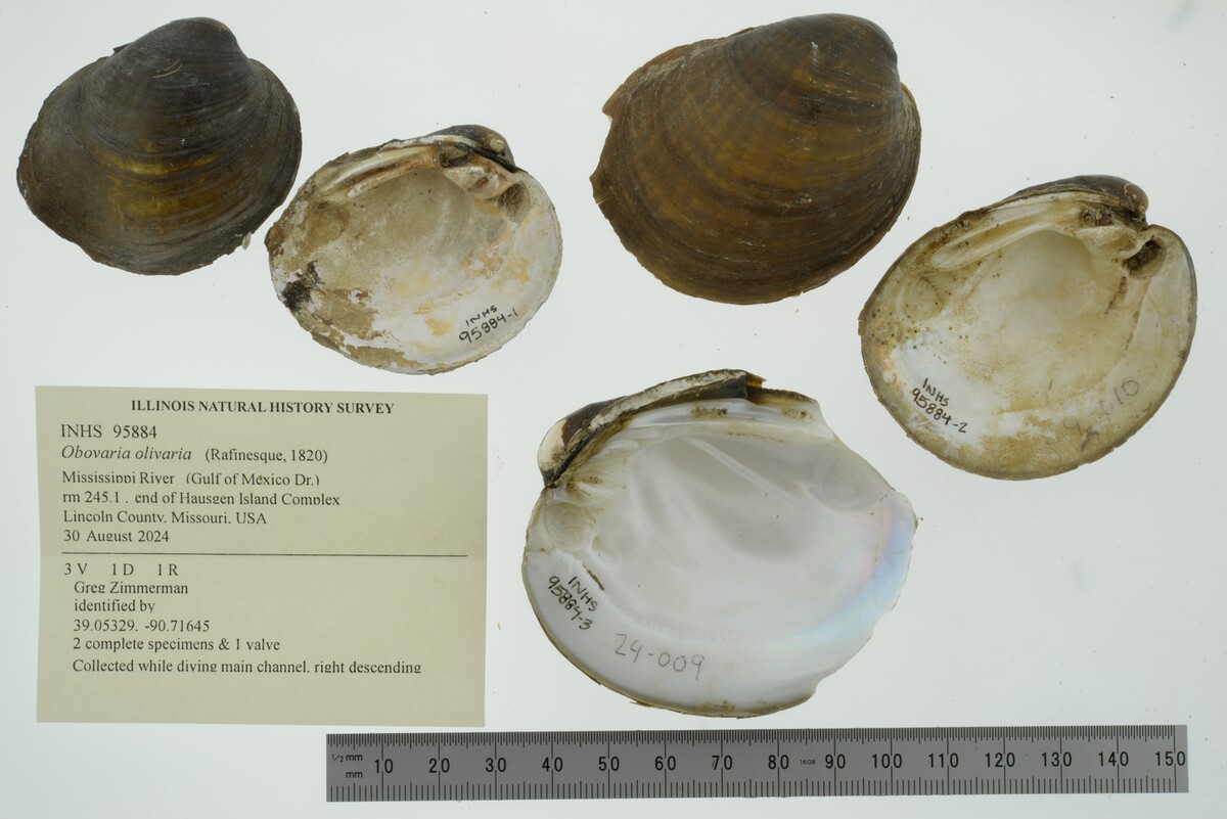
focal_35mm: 60
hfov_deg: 33.4
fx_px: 2046
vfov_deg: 22.6
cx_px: 614
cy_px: 410
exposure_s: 1/10
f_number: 32
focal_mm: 60
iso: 100
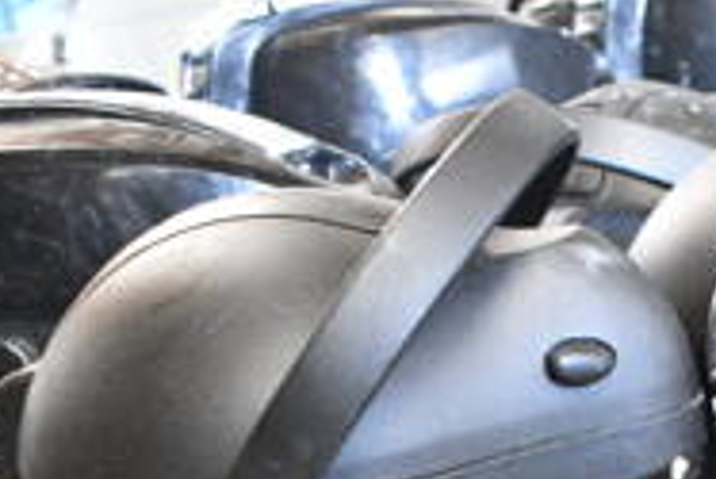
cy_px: 686
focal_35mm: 98
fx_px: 1951
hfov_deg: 20.2
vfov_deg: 13.3
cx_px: 712
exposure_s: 1/30
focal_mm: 20
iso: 3600
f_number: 3.5
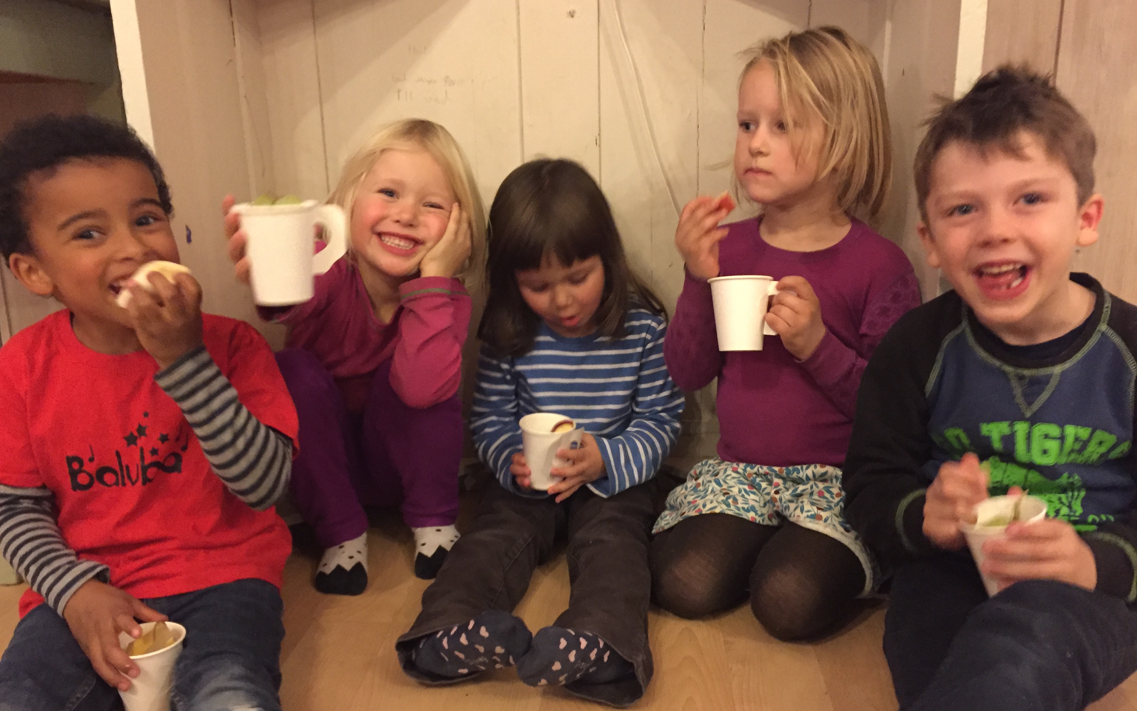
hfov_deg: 61.2
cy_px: 403
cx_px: 564
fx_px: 961
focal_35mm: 31
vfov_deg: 40.5
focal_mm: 4.15
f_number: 2.2
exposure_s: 1/17
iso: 500
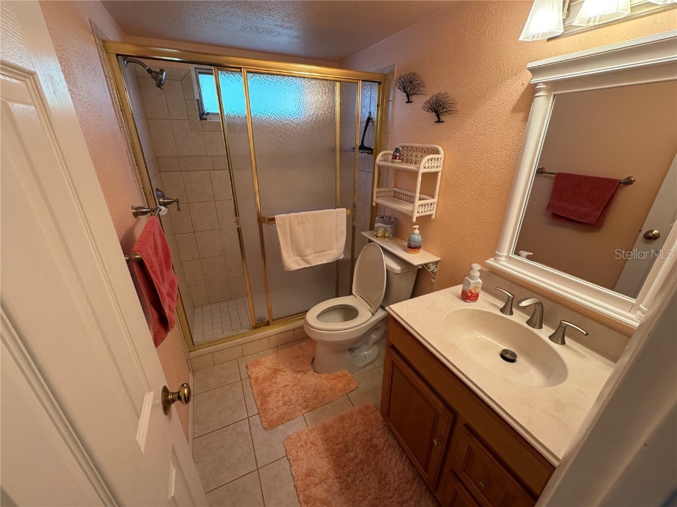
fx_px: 274
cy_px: 254
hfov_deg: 102.1
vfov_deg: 85.7
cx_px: 338
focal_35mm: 14
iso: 250
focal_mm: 2.22
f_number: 2.2
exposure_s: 1/120
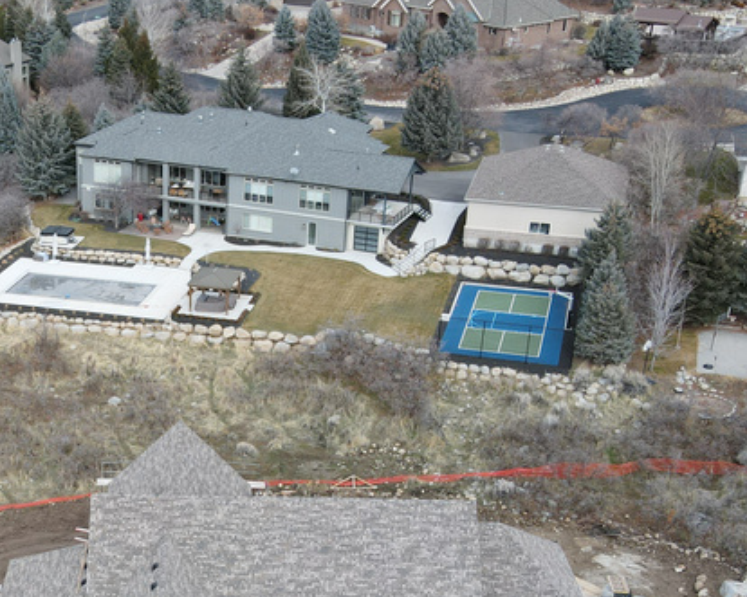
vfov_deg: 25.7
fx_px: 1282
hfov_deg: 31.6
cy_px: 494
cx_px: 144
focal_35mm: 58
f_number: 2.8
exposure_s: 1/320
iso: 100
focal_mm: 4.5
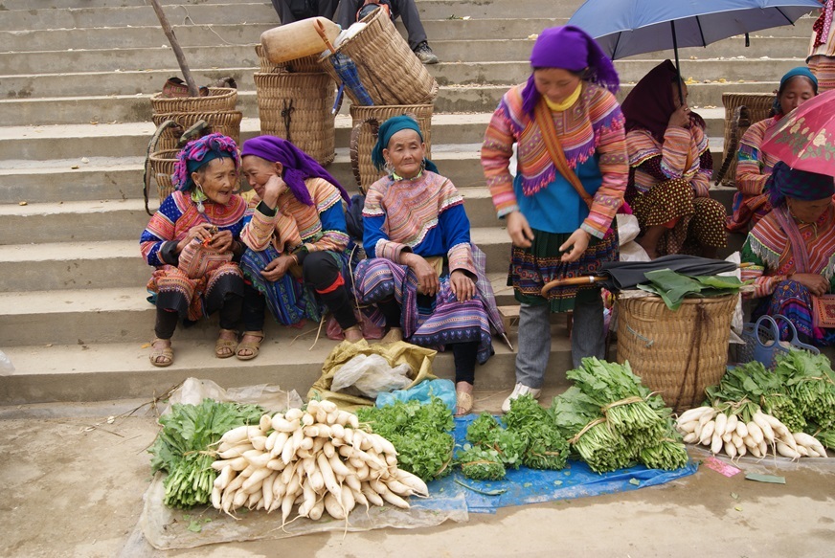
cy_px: 279
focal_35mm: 33
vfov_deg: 40.0
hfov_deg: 57.2
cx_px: 418
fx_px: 766
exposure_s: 1/80
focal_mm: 22
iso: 100
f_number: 9
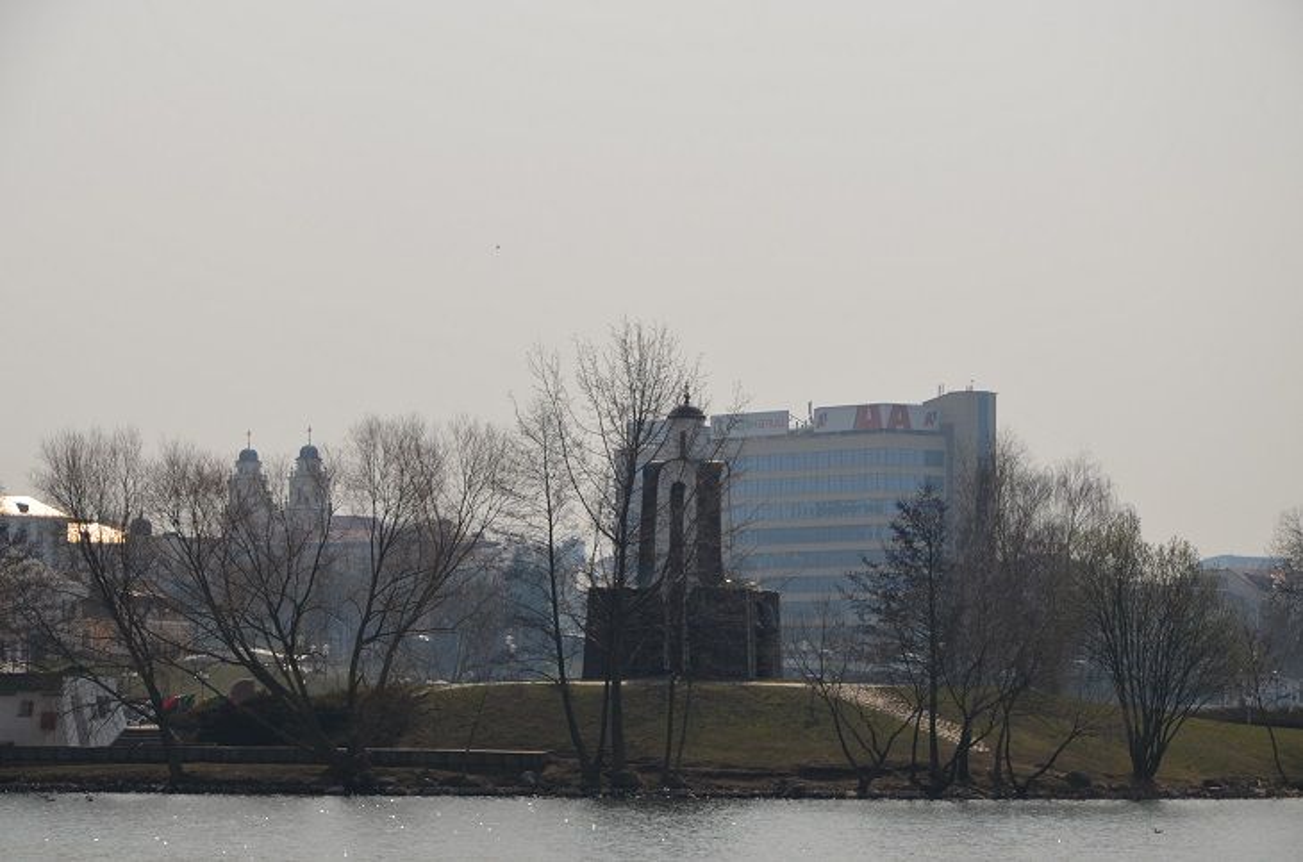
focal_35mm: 138
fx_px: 4983
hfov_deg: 14.9
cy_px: 431
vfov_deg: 9.9
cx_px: 652
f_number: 9
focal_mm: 92
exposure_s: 1/640
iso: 100
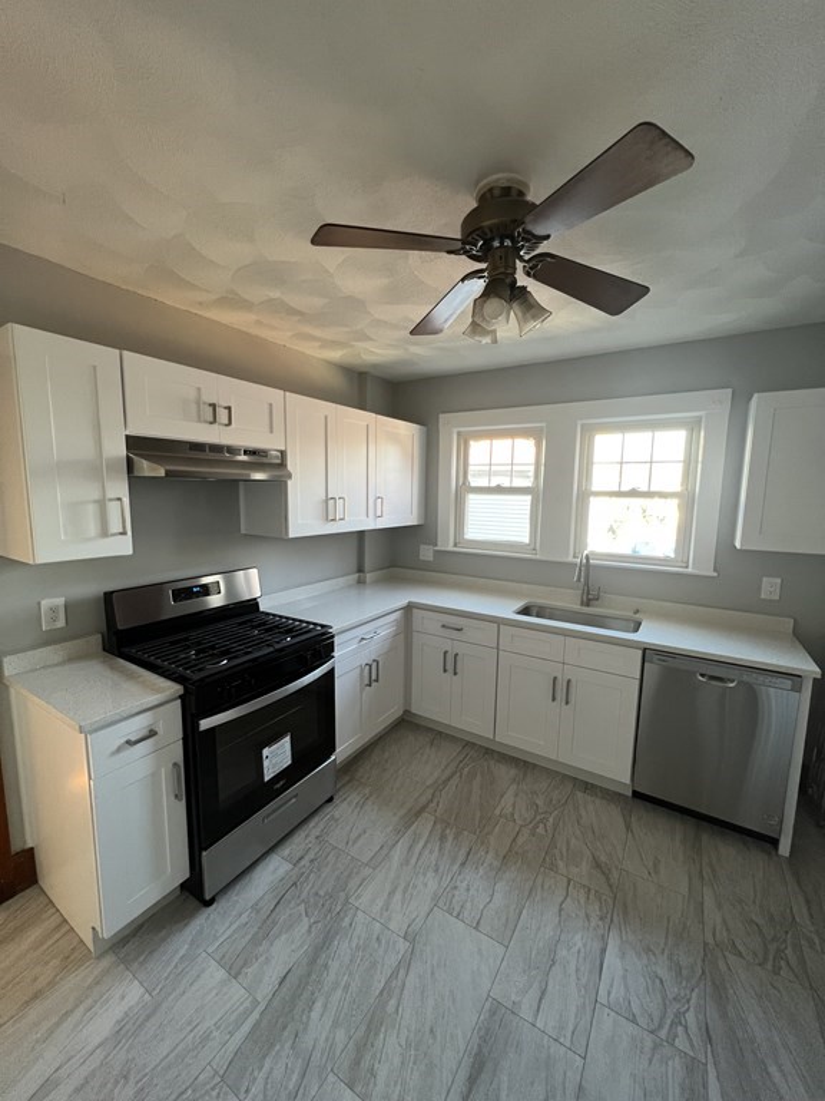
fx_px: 413
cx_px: 412
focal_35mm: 13
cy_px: 550
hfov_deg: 89.9
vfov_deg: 106.2
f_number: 1.8
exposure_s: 1/60
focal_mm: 1.57
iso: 160
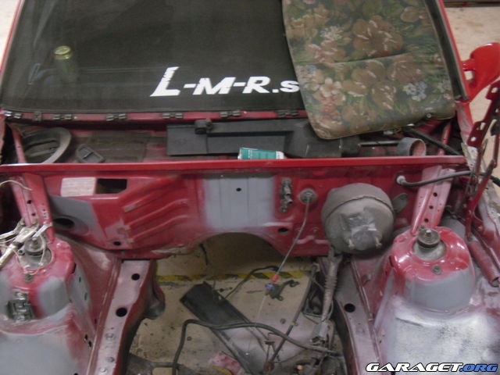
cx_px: 250
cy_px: 188
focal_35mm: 35
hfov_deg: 52.6
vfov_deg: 40.7
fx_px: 506
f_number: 3
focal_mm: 6.3
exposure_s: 1/19
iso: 400
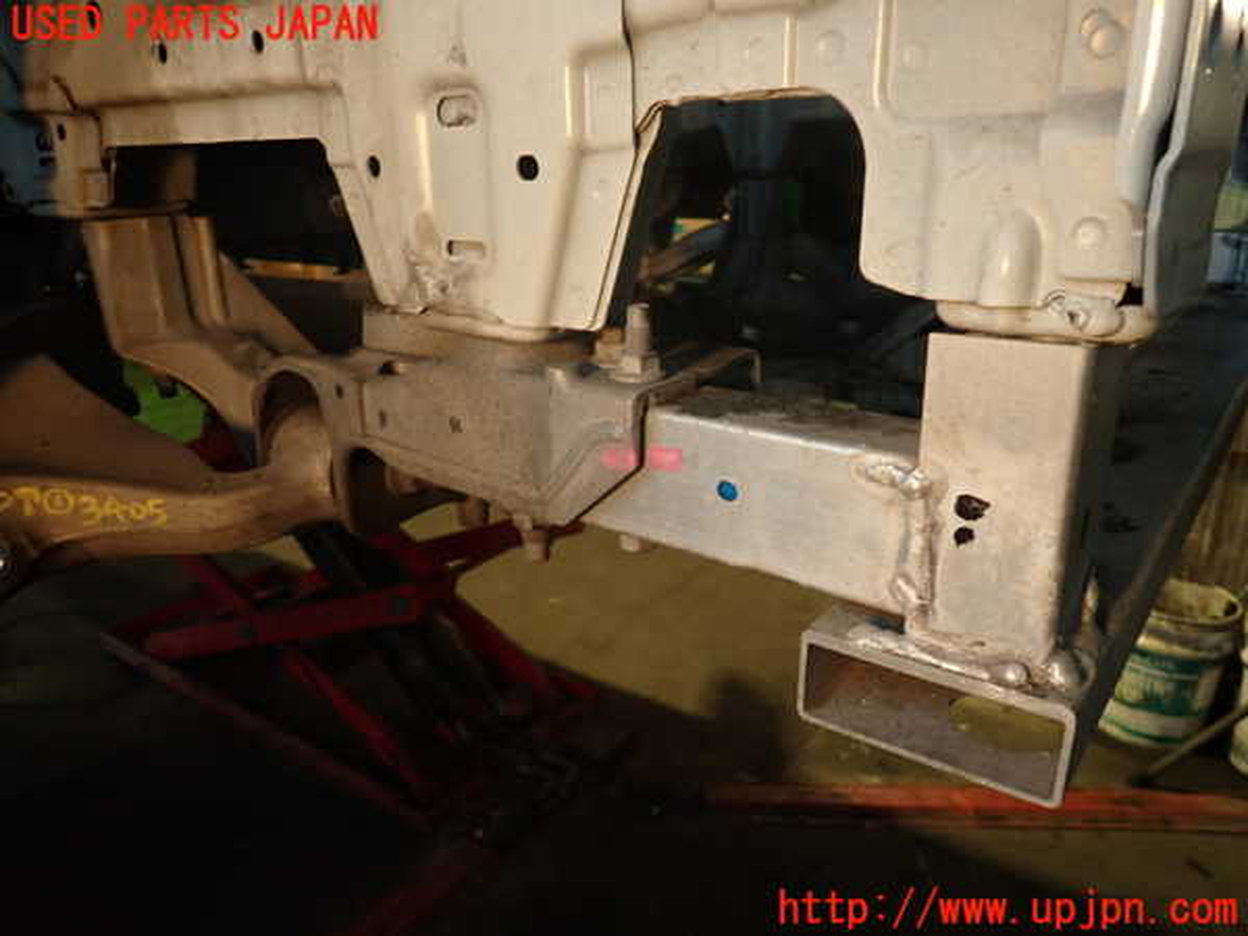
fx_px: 901
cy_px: 468
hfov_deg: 69.4
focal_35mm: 25
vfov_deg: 54.9
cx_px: 624
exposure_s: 1/30
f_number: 2
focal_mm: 4.5
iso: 200
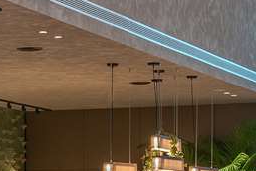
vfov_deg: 6.7
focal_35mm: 204
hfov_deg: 9.1
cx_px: -351
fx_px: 1452
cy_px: 155
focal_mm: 35
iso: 100
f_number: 8
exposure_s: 1/1.67
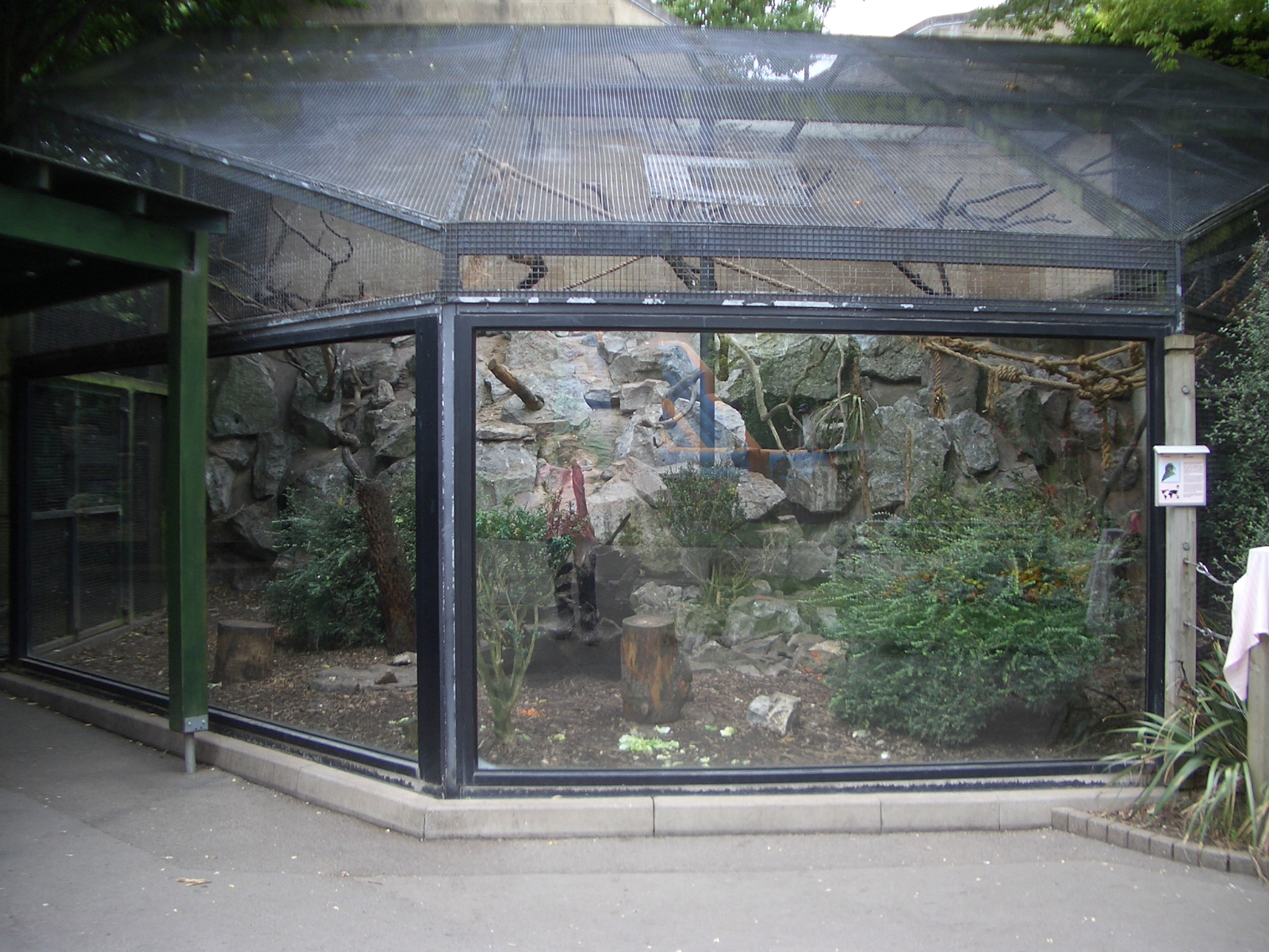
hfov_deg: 52.6
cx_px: 634
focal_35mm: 35
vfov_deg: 40.7
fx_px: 1283
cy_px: 476
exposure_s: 1/160
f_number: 2.6
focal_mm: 5.8
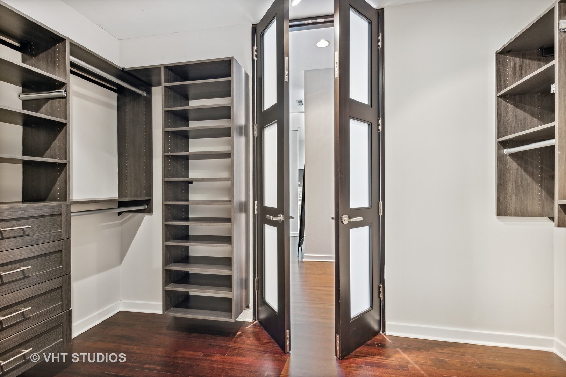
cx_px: 283
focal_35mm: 17
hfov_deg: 93.3
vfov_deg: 70.5
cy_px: 188
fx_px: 267
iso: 400
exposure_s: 1/1.67
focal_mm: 17
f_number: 8
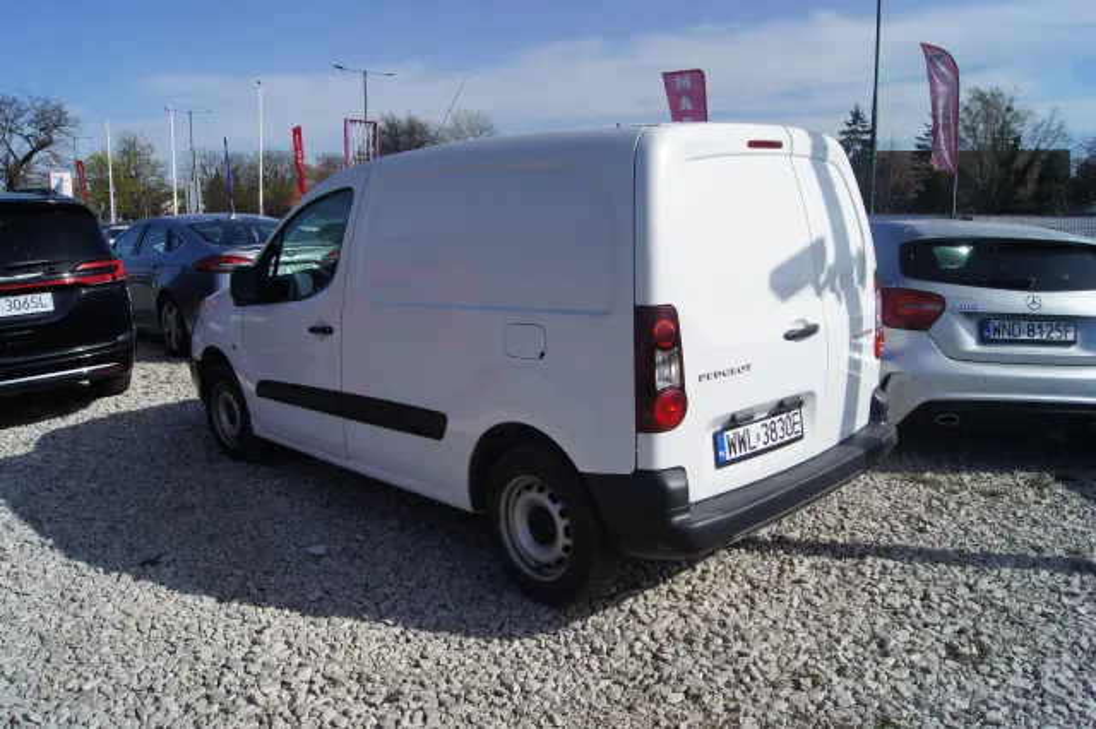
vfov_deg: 47.9
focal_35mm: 27
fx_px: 822
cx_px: 548
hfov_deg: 67.4
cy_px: 364
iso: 100
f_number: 11
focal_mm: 18
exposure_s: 1/200
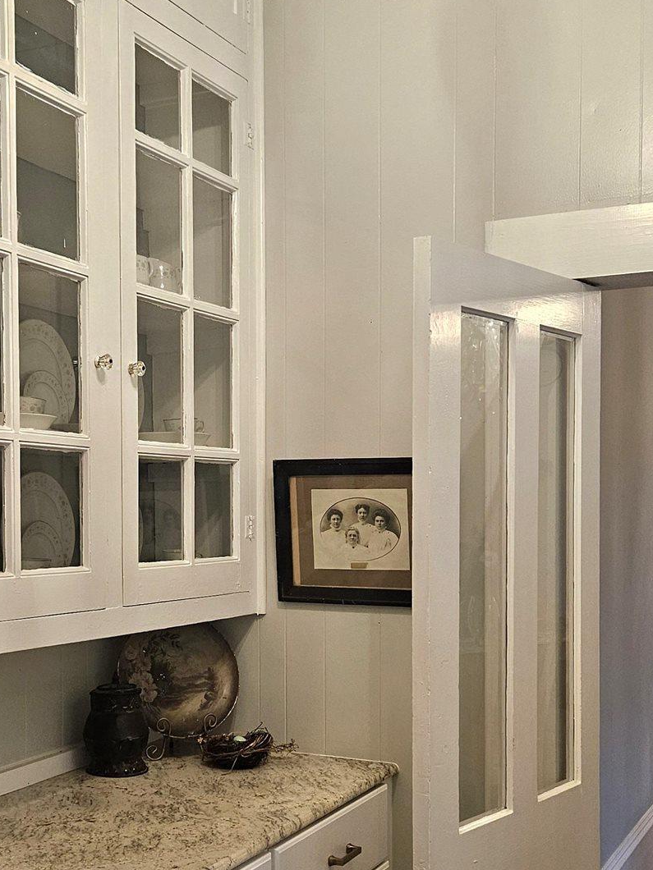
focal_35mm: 50
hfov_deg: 29.0
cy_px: 555
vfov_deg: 37.9
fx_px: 1258
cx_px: 240
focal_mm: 5.4
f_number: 1.8
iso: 400
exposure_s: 1/120
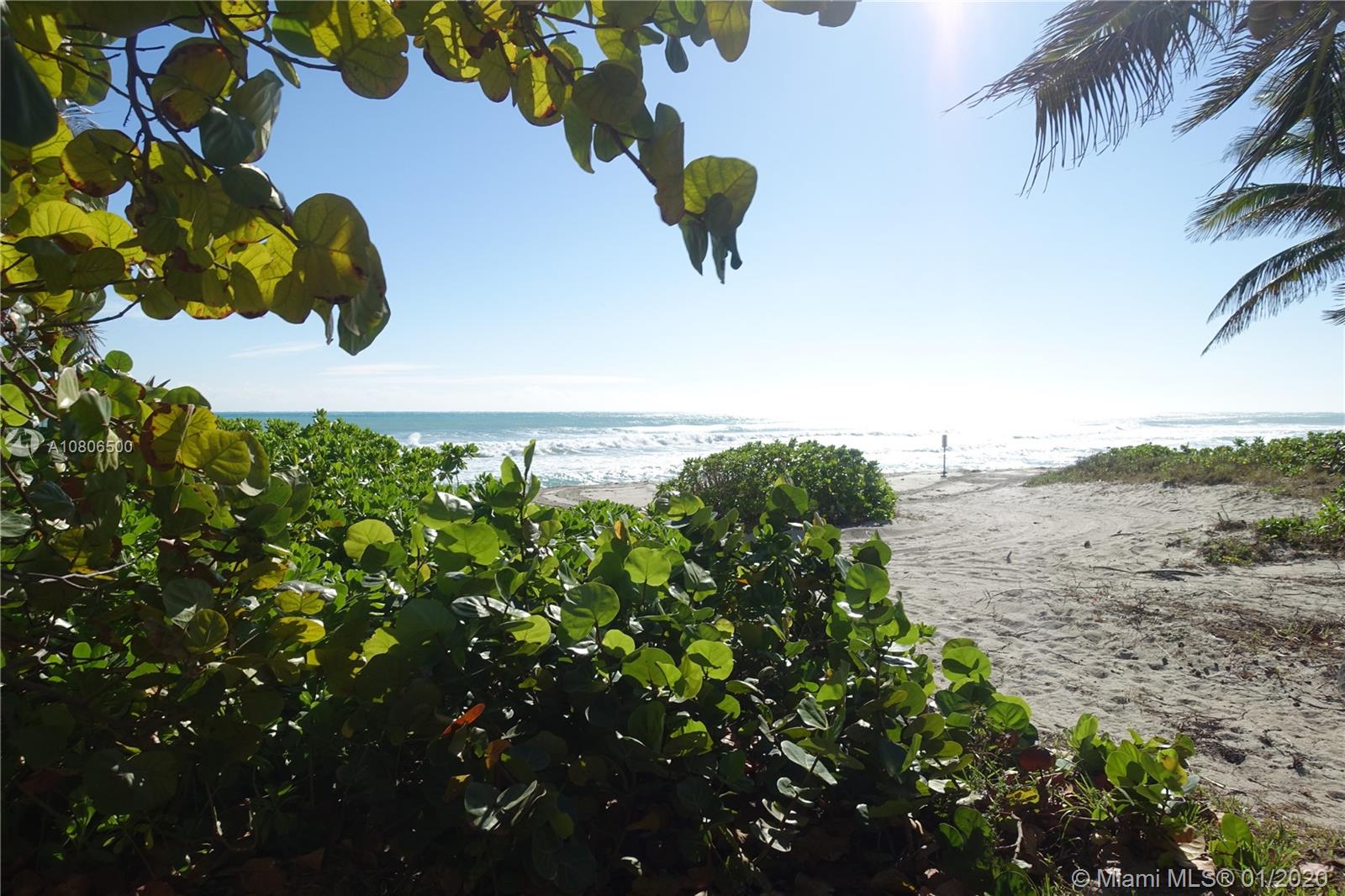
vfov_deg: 53.1
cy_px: 448
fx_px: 896
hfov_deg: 73.8
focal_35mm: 24
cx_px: 672
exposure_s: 1/160
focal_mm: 8.8
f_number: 4
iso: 125
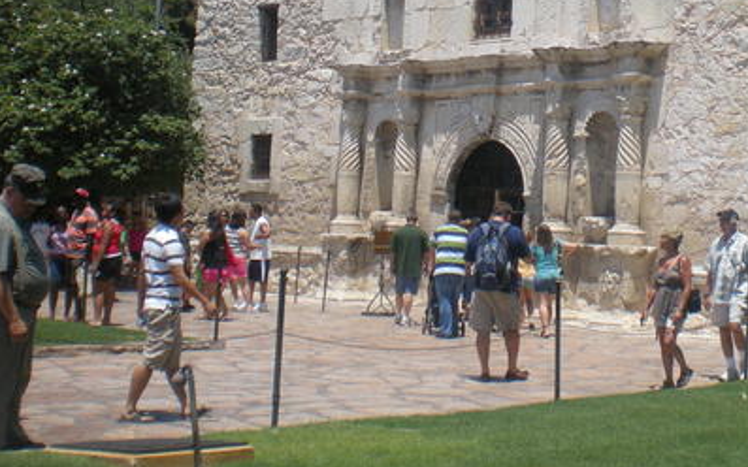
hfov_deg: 31.0
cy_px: 96
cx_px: 556
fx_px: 1325
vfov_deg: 19.8
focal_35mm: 65
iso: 64
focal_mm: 6.3
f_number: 4.6
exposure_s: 1/414
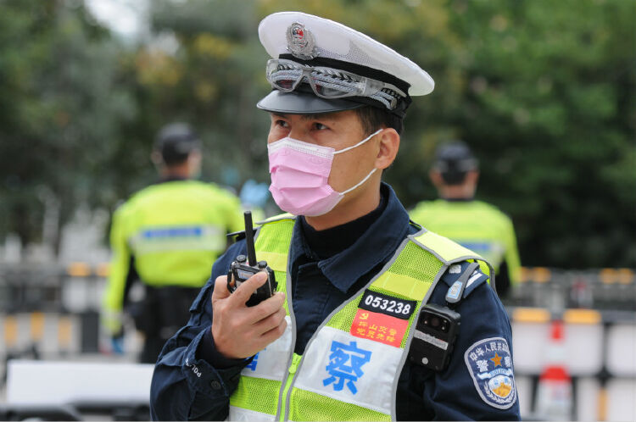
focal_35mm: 153
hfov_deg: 13.4
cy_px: 211
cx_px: 318
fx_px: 2699
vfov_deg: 8.9
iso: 400
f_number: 4
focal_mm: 102
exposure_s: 1/200
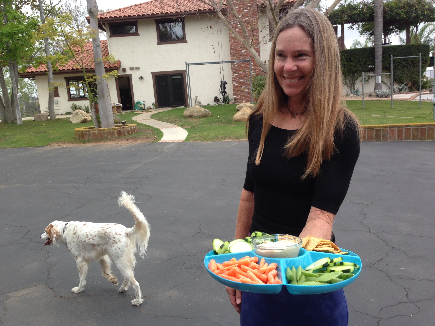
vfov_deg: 42.9
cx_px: 218
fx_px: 415
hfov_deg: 55.4
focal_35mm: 33
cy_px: 163
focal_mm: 4.12
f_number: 2.4
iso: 50
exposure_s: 1/374
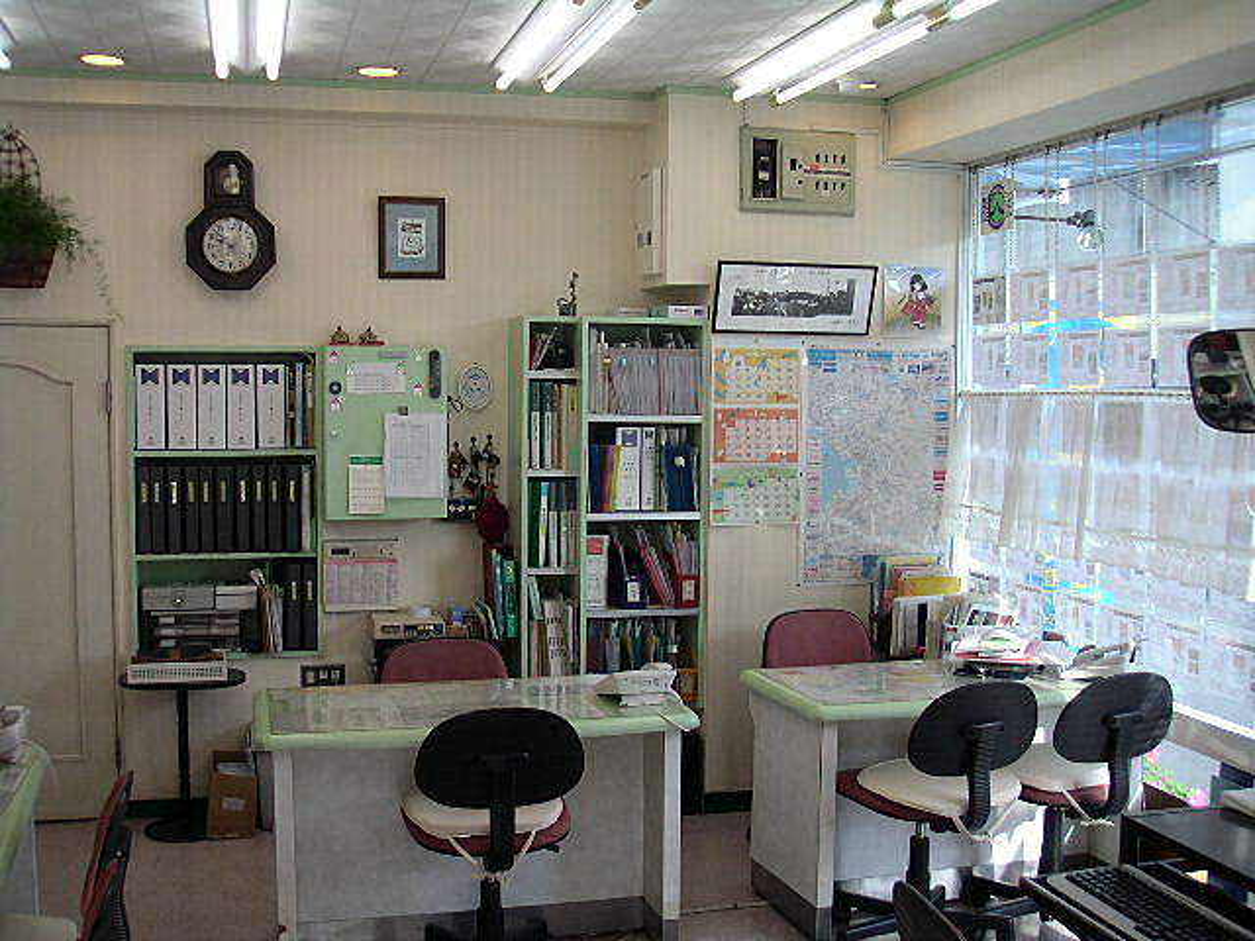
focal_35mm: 38
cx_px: 628
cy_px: 470
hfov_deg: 49.0
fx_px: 1378
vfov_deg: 37.7
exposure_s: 1/100
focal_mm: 6
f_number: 2.8
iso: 50
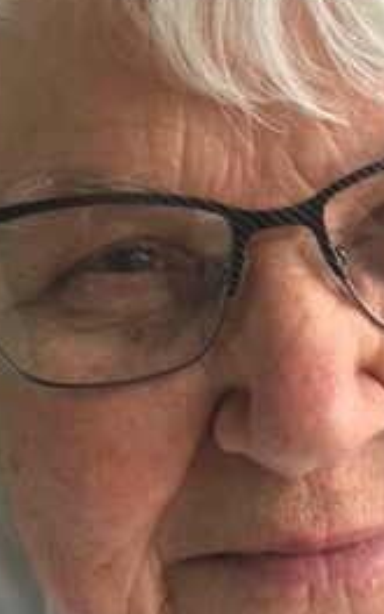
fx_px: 1206
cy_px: 449
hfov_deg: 18.1
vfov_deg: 28.2
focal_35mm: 72
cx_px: 223
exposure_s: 1/120
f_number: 1.8
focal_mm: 3.99
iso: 20
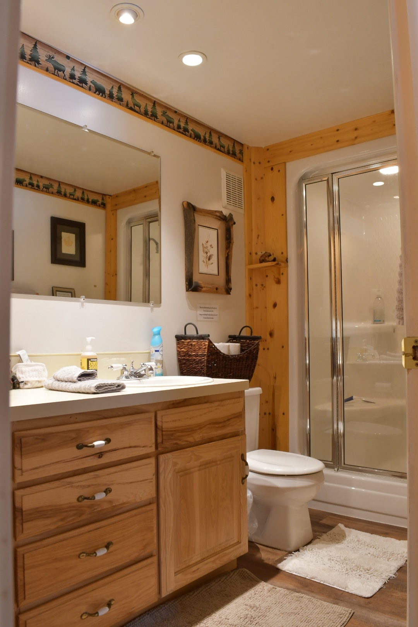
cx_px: 209
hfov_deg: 47.9
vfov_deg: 67.4
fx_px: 470
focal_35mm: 27
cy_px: 314
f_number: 13
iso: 640
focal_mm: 18
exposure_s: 1/6
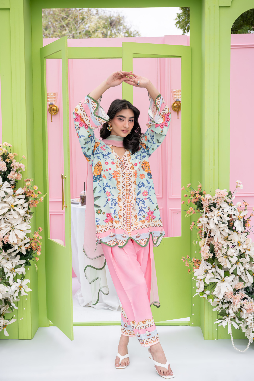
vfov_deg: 41.9
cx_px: 127
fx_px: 497
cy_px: 190
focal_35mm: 47
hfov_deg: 28.7
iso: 100
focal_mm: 47
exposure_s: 1/500
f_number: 4
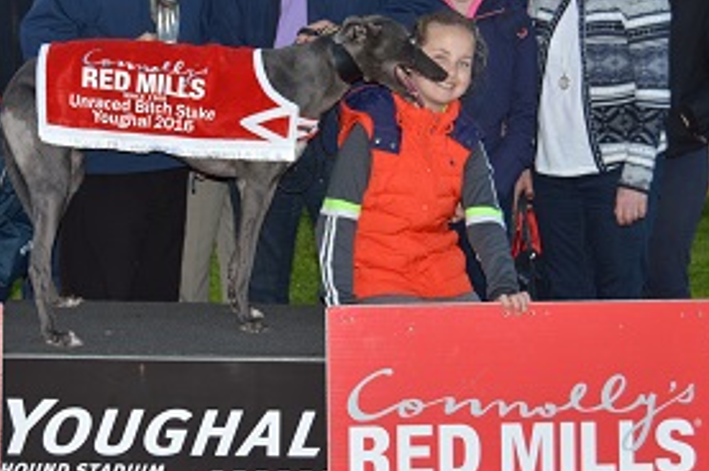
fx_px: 1650
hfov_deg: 24.1
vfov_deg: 16.2
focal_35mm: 84
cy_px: 174
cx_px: 215
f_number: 4.2
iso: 200
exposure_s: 1/200
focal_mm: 31
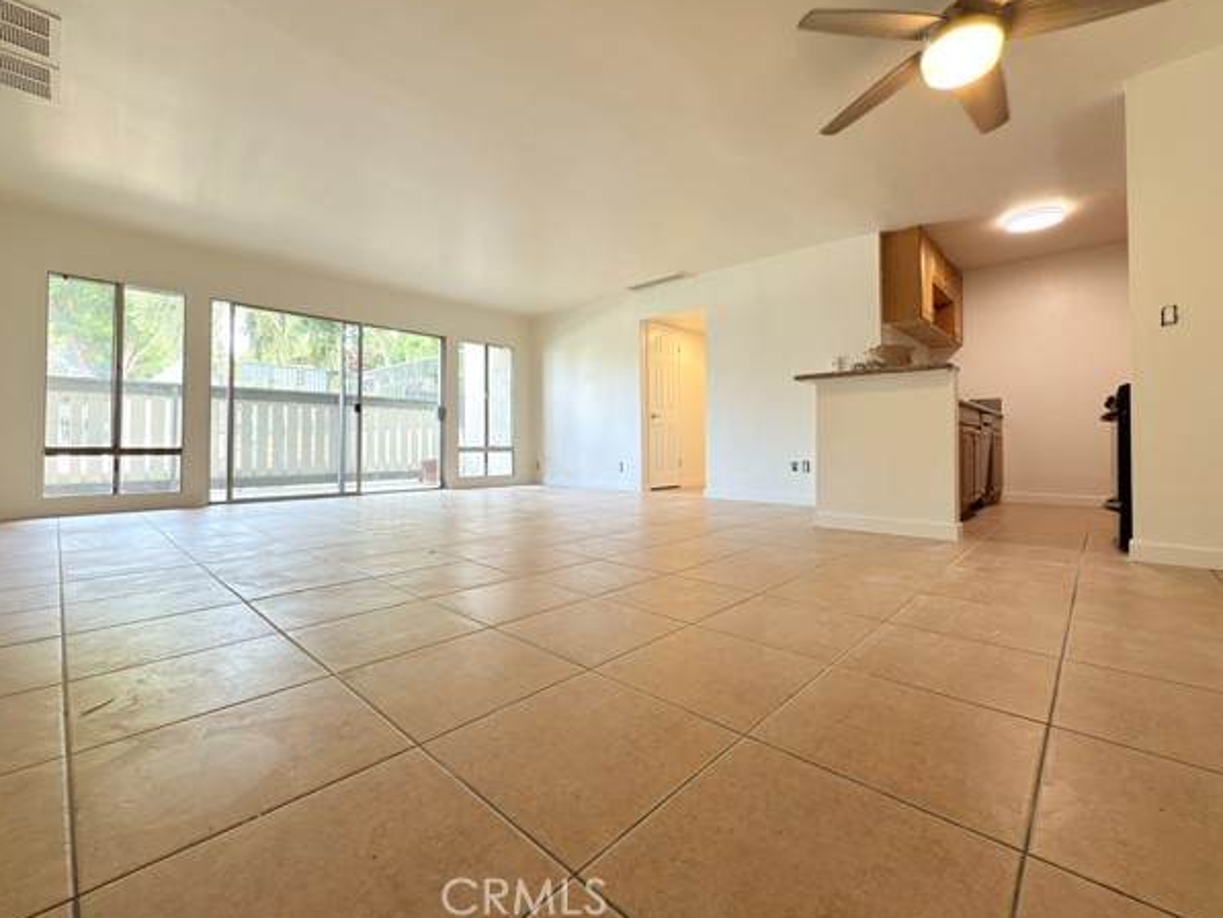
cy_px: 434
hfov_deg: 98.1
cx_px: 635
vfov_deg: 81.7
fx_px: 530
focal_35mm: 15
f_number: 2.2
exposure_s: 1/40
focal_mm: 2.22
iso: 40
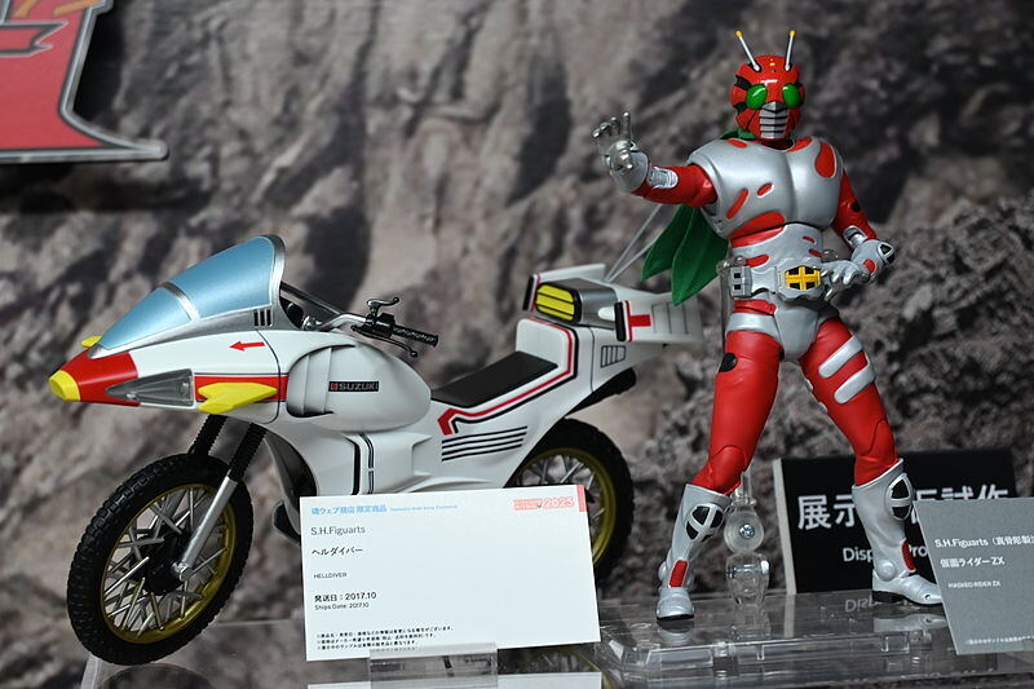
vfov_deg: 21.1
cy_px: 344
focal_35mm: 64
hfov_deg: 31.2
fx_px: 1852
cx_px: 517
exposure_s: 1/125
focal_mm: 43
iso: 800
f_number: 6
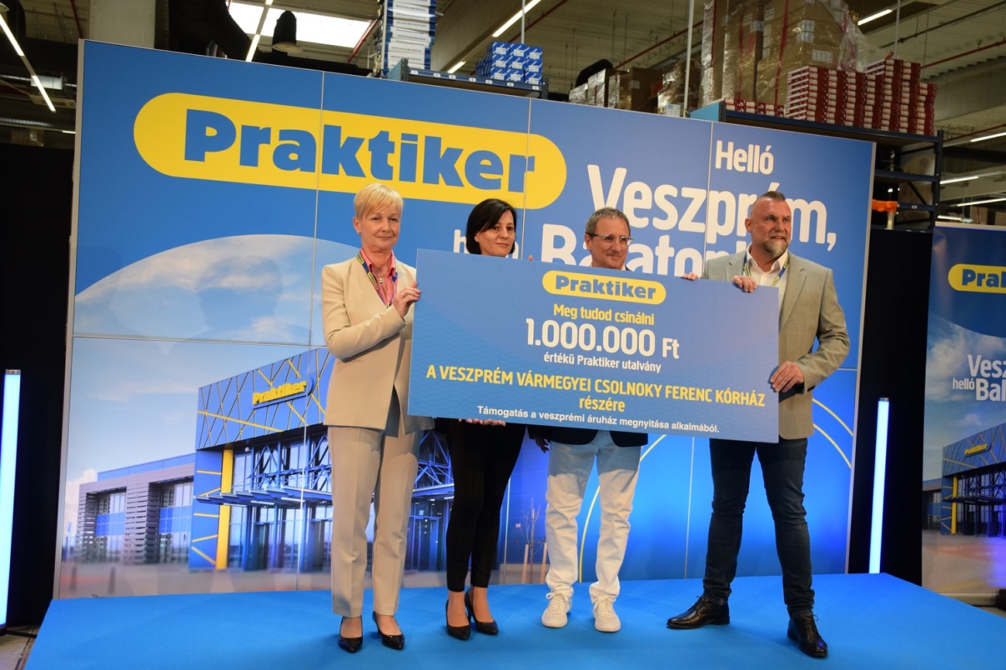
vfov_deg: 36.9
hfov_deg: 53.1
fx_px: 1006
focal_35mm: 36
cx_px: 503
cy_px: 335
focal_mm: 24
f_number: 5.6
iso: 1000
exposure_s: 1/250
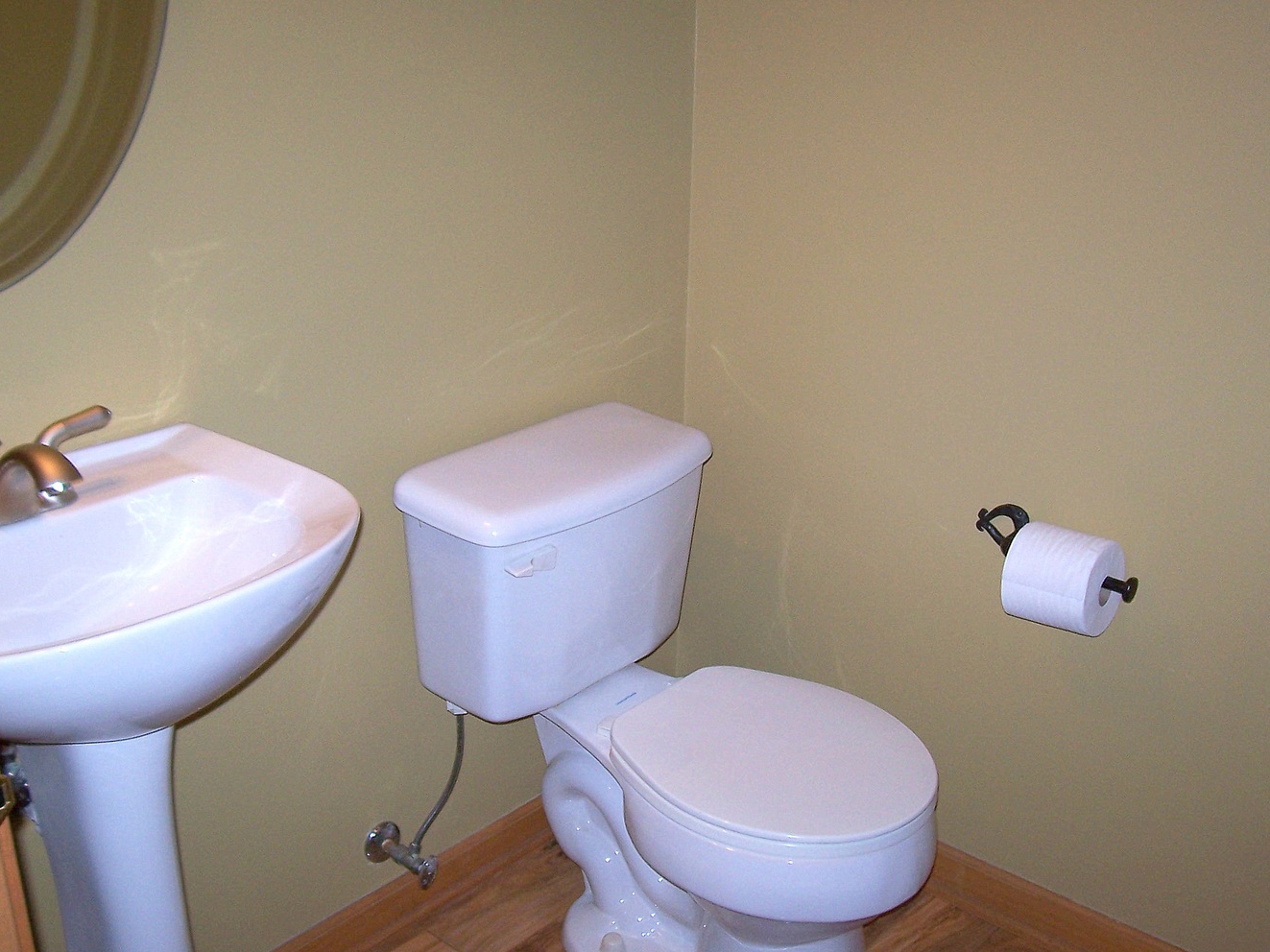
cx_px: 626
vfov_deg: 38.7
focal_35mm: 37
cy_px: 488
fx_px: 1357
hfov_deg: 50.1
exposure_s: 1/60
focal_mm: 5.6
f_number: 2.7
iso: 80
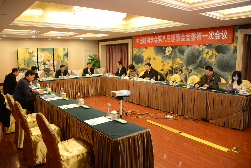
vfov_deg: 46.5
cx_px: 126
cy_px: 84
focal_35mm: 28
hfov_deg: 65.4
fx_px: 195
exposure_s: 1/45
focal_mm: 28
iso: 2000
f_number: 3.5
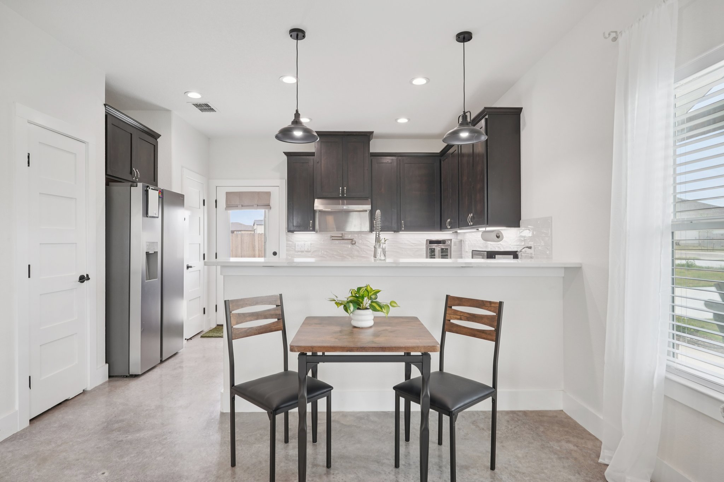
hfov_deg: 84.0
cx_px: 362
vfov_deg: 61.9
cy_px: 241
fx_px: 402
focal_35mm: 20
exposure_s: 1/30
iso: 250
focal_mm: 20
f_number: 8
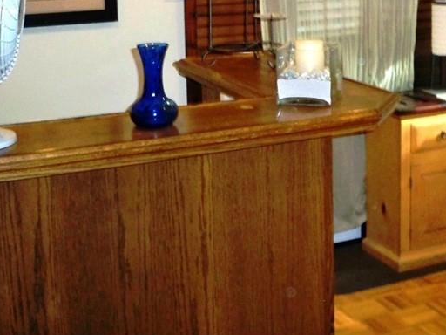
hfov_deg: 27.1
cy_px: 40
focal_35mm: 70
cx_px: 368
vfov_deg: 20.6
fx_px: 902
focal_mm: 6.3
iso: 250
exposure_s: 1/60
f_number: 3.1
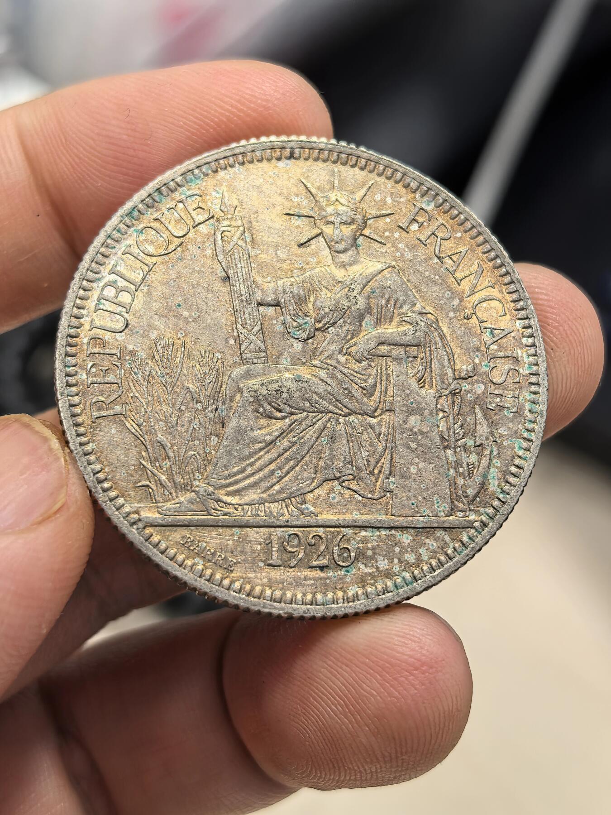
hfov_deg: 27.0
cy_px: 408
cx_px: 306
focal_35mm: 54
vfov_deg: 35.5
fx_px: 1271
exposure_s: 1/50
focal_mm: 6.98
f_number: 2
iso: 160
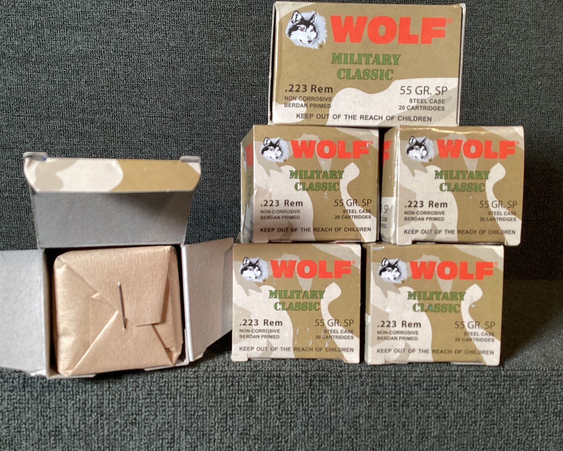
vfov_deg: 44.6
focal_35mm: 33
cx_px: 267
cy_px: 229
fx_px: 550
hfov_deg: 54.2
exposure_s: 1/50
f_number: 2.4
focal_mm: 3.3
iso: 80
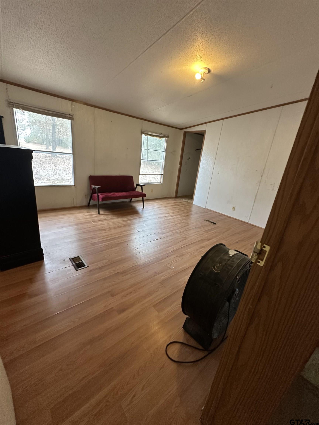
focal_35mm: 14
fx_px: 172
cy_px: 212
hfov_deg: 85.7
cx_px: 160
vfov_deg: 102.1
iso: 400
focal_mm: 2.22
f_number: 2.2
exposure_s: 1/60
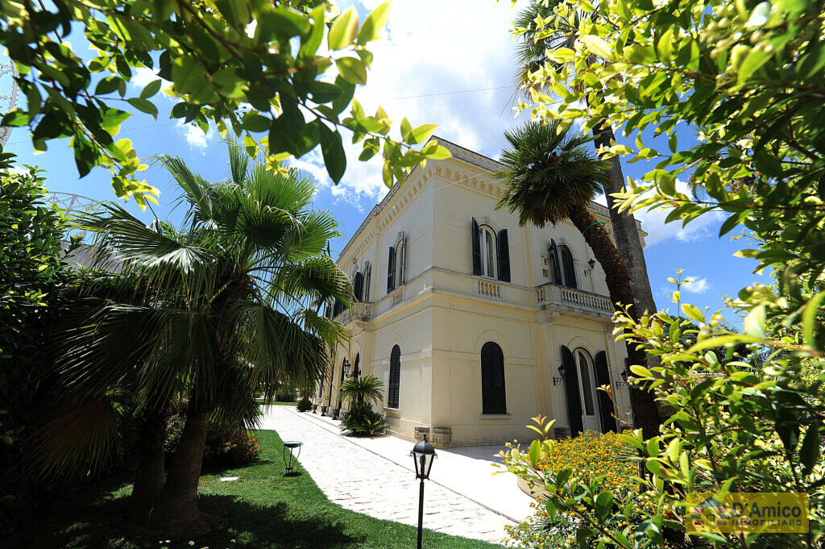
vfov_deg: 81.1
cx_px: 412
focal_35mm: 14
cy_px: 274
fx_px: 321
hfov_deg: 104.3
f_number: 10
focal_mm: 14
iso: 200
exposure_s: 1/400
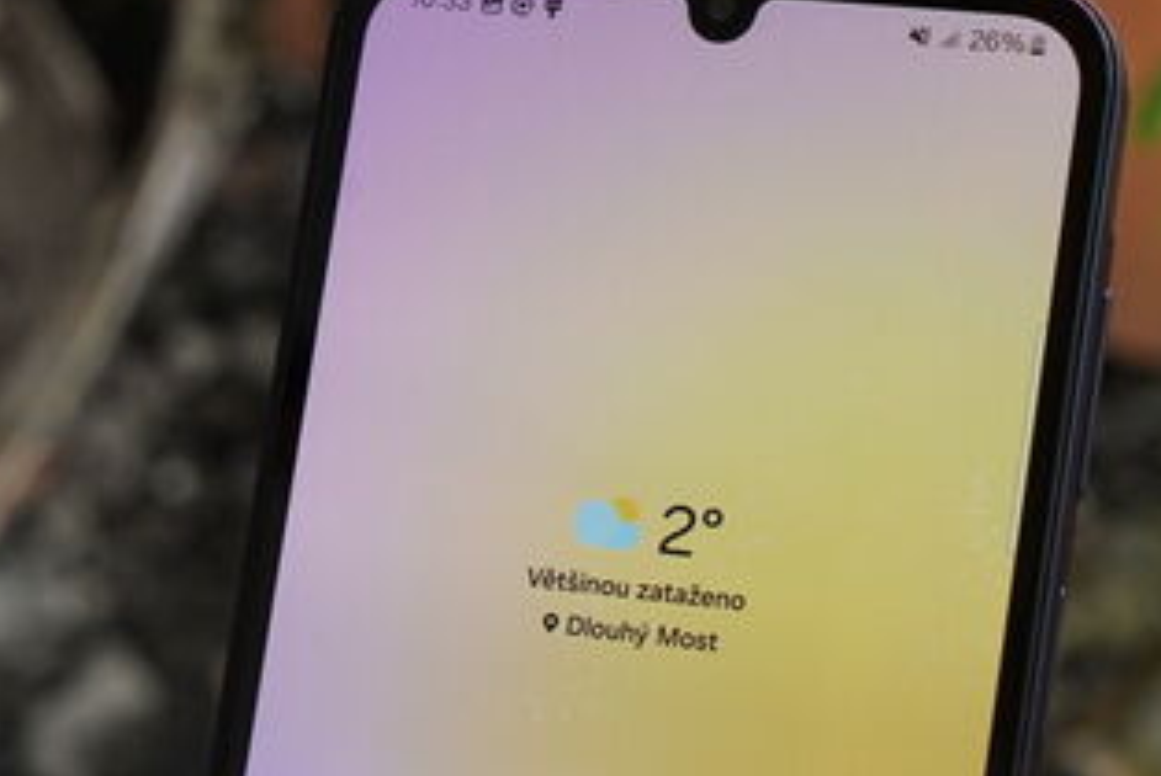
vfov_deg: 11.7
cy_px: 824
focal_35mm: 116
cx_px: 601
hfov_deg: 17.6
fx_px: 3744
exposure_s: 1/200
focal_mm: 44
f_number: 7.1
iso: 640
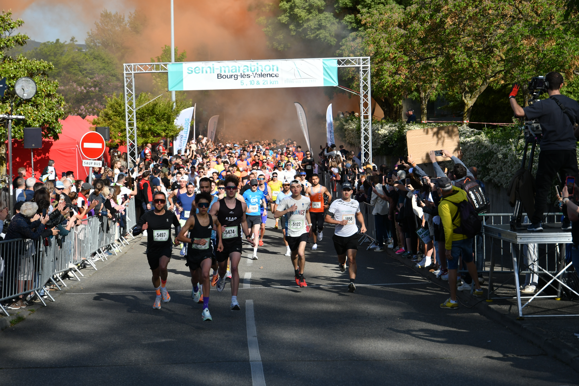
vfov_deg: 19.7
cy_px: 193
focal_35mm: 69
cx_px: 290
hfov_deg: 29.2
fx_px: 1110
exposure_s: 1/1250
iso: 200
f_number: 5.6
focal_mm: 46
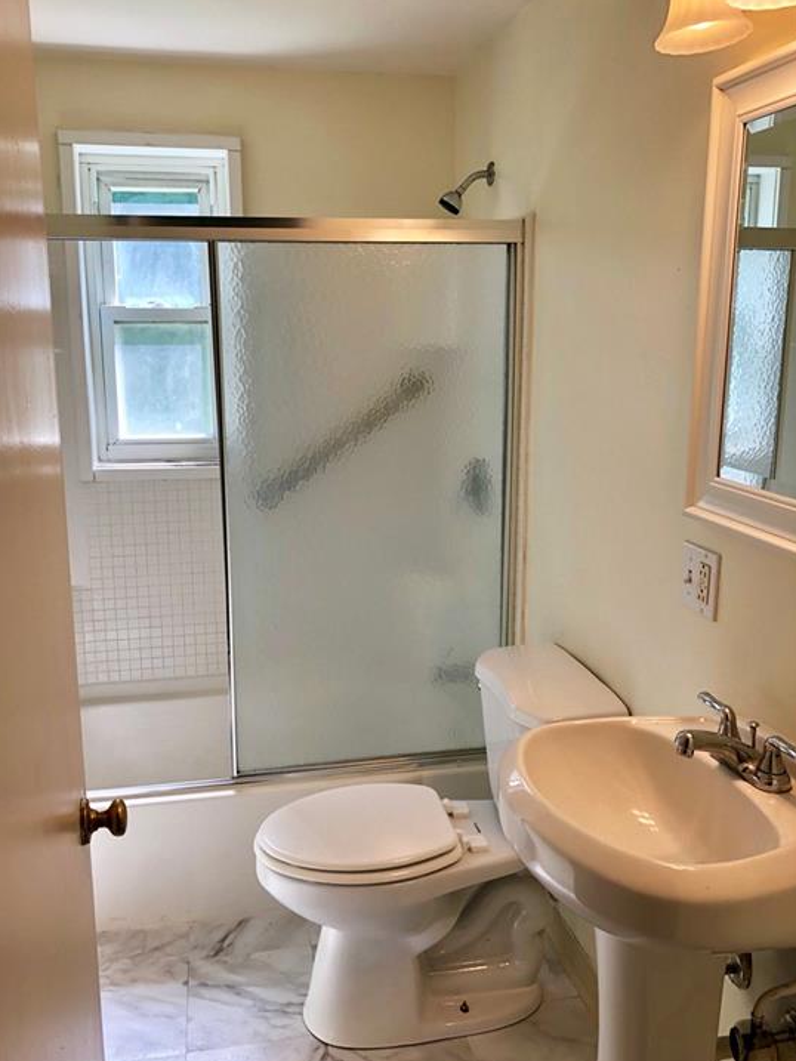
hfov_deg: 46.8
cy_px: 515
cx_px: 374
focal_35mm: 30
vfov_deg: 59.9
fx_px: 920
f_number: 1.8
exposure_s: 1/120
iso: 50
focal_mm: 4
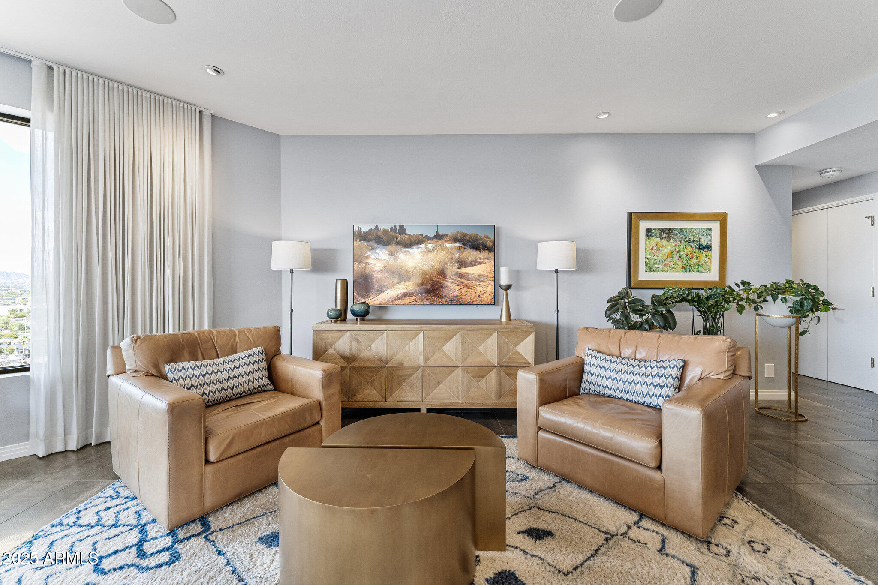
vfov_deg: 81.2
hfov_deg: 104.3
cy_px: 292
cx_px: 439
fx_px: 341
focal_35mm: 14
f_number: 9
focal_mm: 14
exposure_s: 1/20
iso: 2500
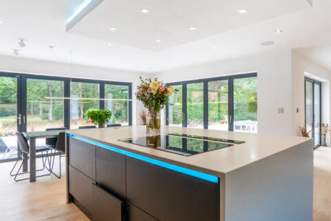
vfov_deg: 57.3
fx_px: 202
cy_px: 110
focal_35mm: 22
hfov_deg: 78.0
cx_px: 192
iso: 250
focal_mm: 16
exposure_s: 1/25
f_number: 9
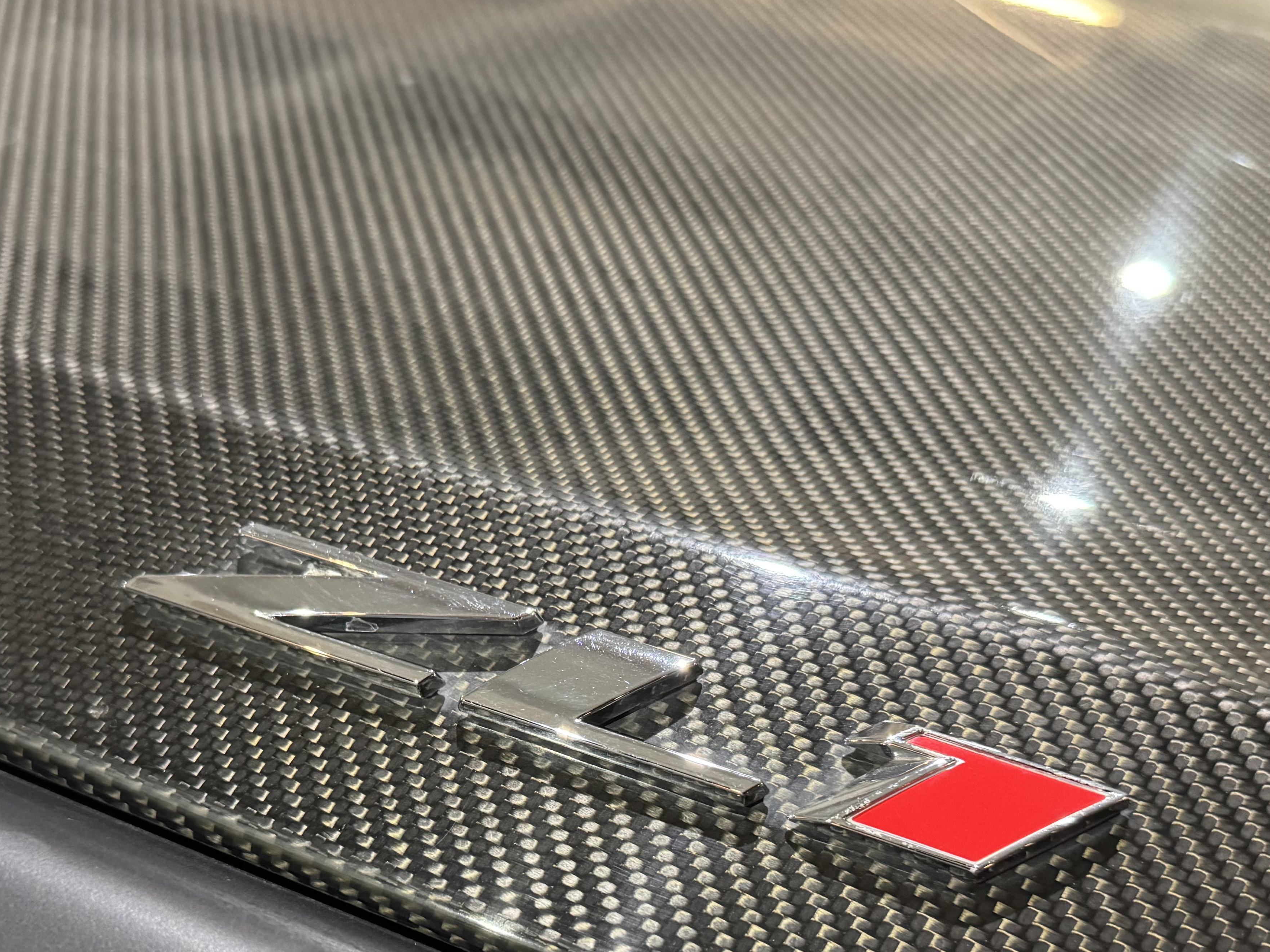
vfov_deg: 35.7
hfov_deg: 47.7
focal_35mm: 39
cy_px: 755
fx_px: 1431
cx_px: 543
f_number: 1.78
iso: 800
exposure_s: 1/40
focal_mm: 6.76
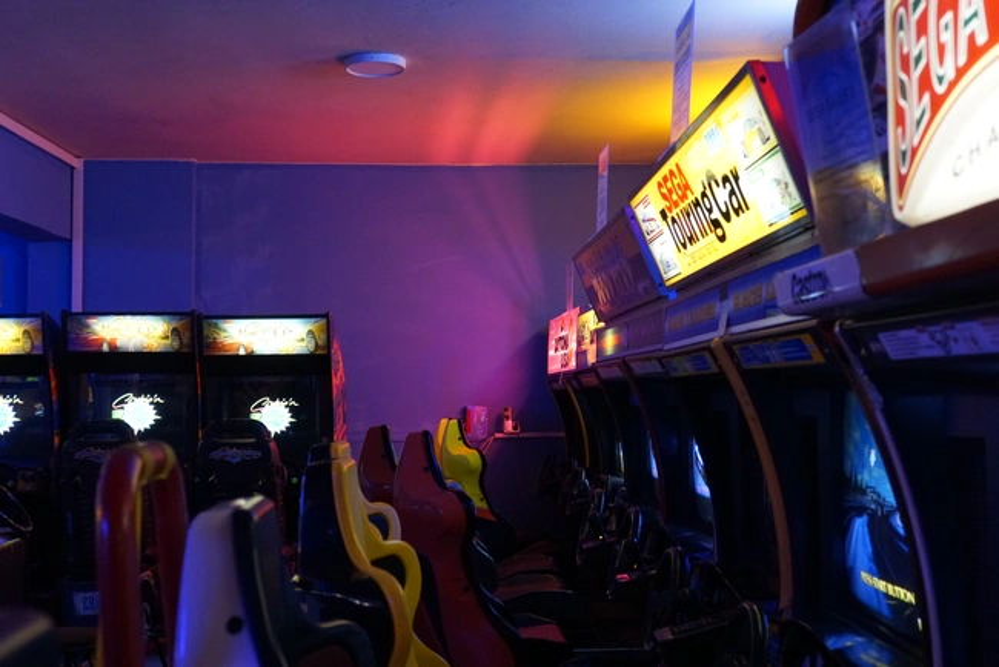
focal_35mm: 45
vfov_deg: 29.9
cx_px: 500
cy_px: 334
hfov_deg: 43.6
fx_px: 1249
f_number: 4
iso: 5000
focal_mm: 30
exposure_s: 1/160
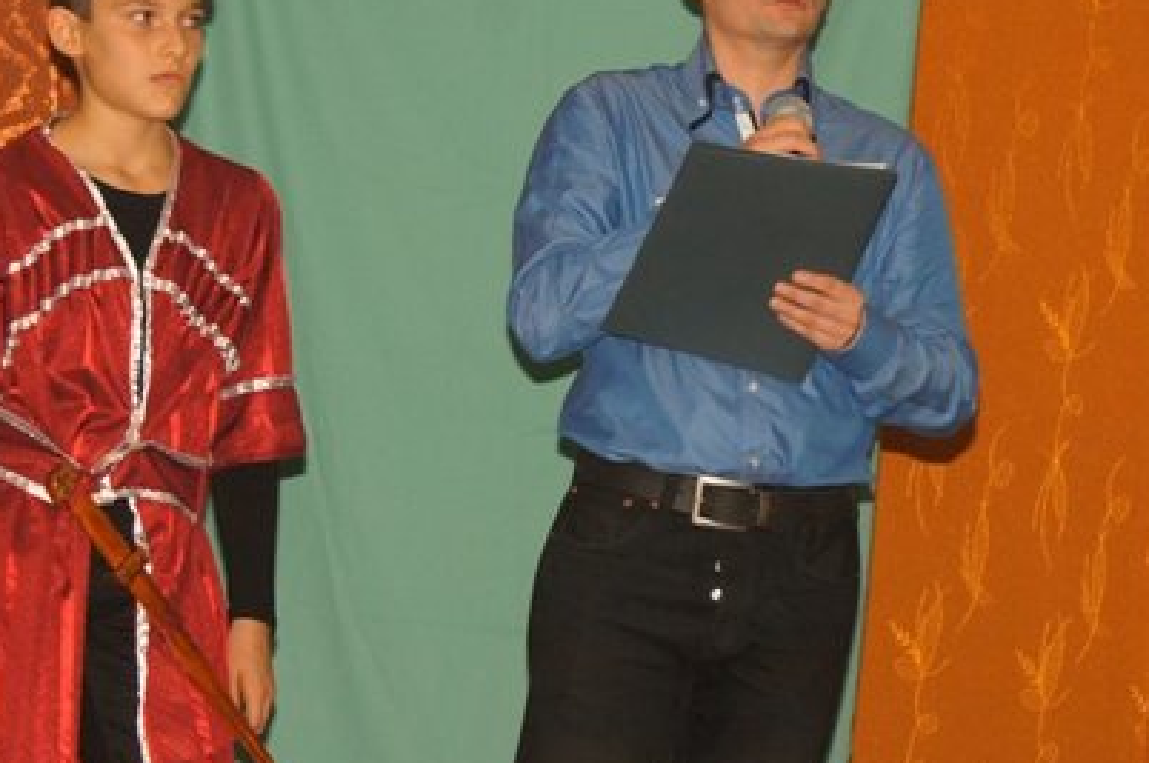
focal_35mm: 182
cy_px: 234
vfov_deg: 7.5
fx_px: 5796
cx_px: 500
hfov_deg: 11.3
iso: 1600
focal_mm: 75
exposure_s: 1/125
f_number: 5.6
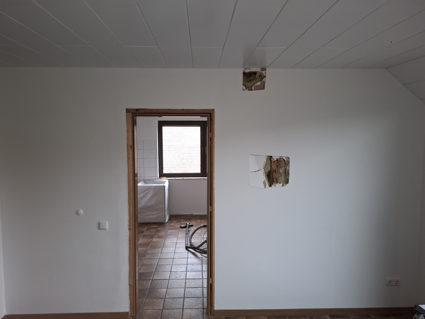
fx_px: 282
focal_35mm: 23
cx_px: 212
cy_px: 160
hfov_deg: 73.9
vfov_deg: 58.9
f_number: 1.8
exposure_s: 1/50
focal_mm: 5.54
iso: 200
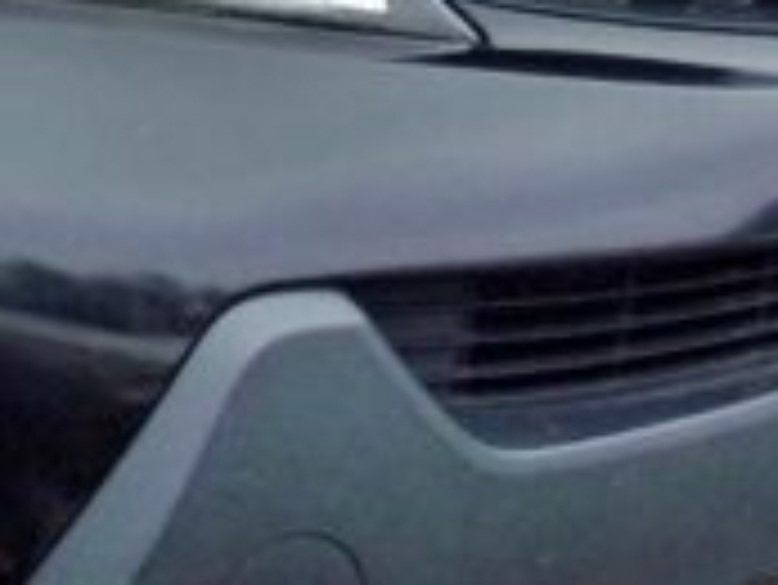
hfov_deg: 15.2
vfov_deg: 11.6
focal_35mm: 125
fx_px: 2811
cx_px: -148
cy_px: -108
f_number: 10.4
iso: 200
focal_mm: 4.9
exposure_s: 1/90
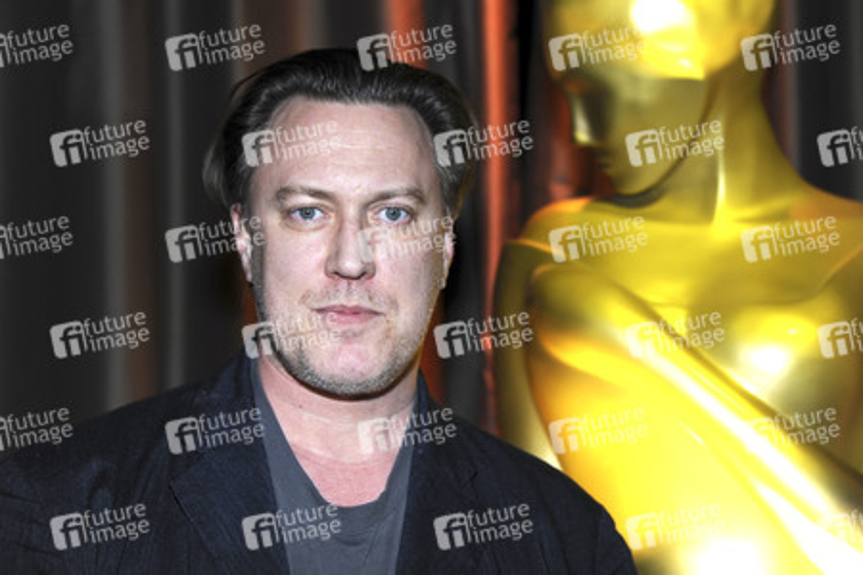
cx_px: 432
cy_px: 288
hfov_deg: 29.7
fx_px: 1630
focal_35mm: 68
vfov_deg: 20.0
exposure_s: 1/250
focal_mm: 68
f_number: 4.8
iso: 800
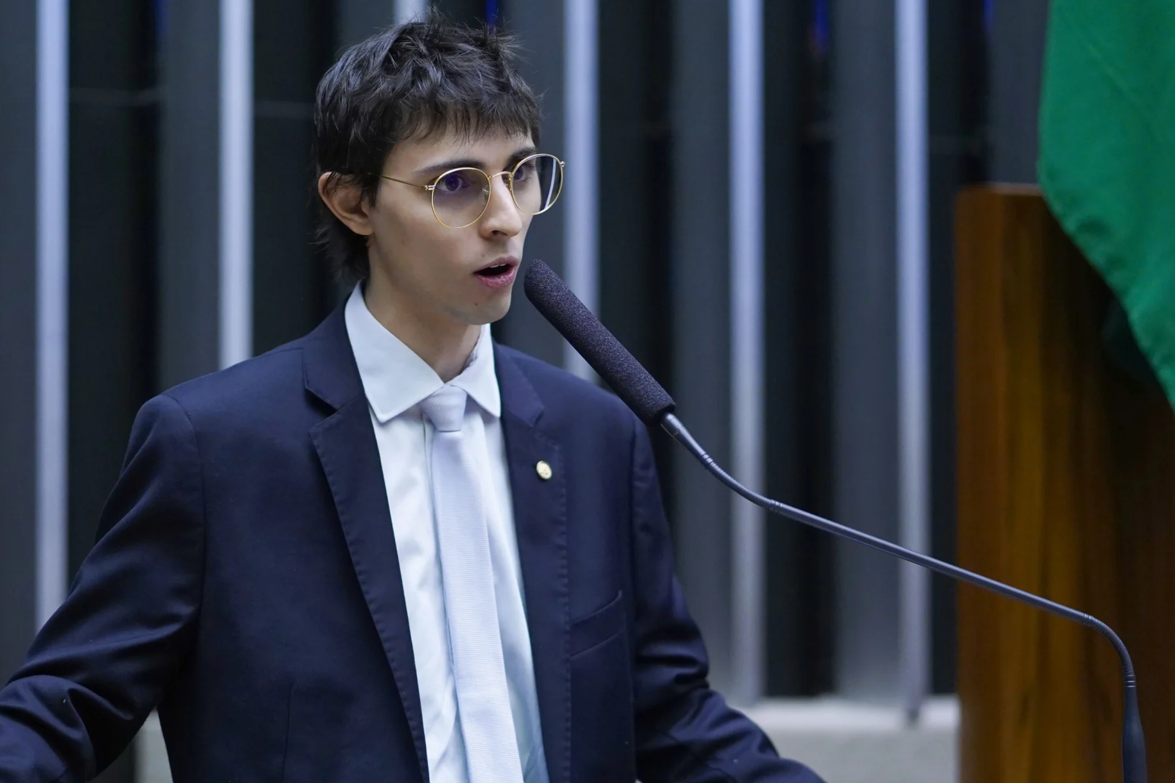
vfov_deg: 11.5
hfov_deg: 17.2
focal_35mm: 119
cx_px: 485
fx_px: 3883
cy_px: 499
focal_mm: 85
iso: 2500
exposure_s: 1/320
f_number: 1.8
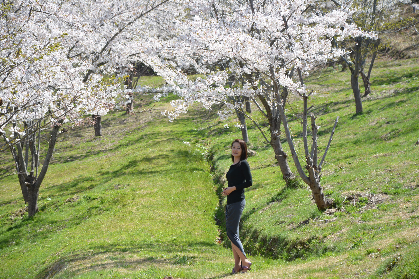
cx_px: 210
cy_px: 140
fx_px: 1746
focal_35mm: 150
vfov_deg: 9.1
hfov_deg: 13.7
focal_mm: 100
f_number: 5.6
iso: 100
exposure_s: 1/200
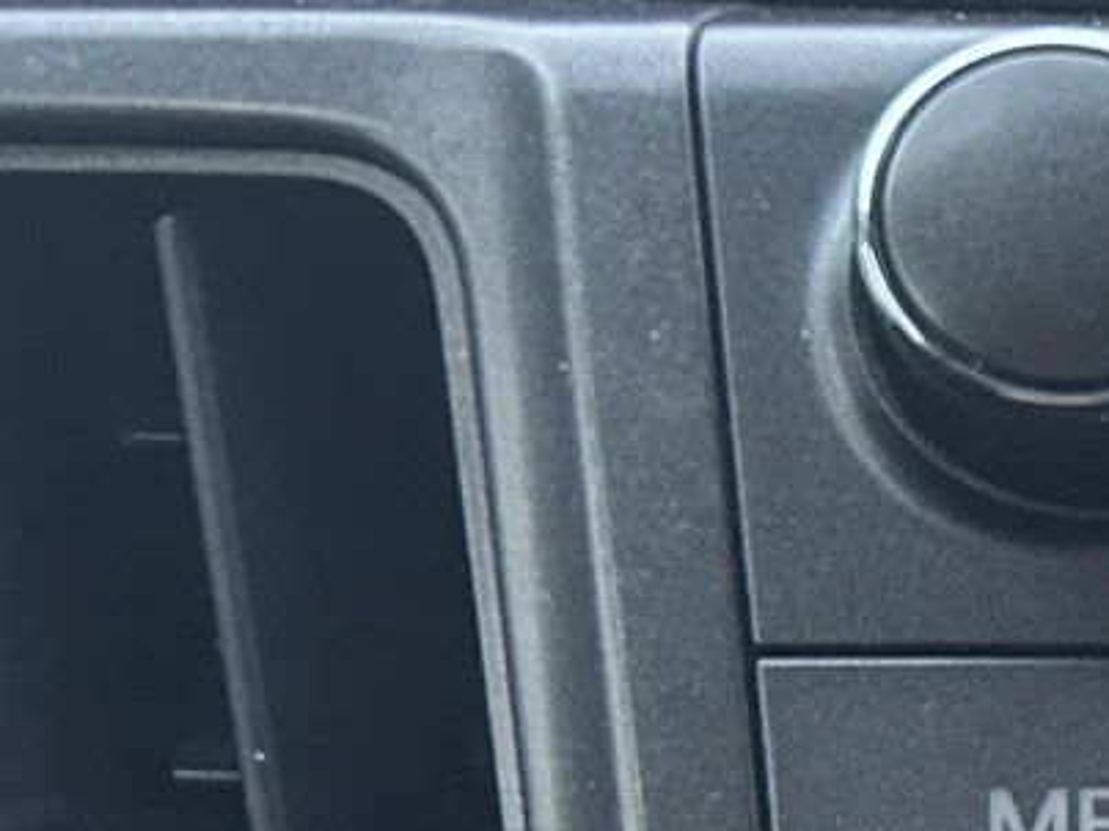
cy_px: 1453
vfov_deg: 11.2
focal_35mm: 124
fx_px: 3971
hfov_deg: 12.6
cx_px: 2598
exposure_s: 1/60
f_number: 1.5
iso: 160
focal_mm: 5.7
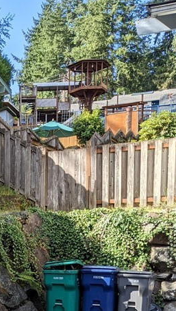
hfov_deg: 17.3
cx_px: -46
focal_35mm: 66
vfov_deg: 29.2
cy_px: 329
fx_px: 547
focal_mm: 4.38
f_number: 1.73
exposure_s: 1/755
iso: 38
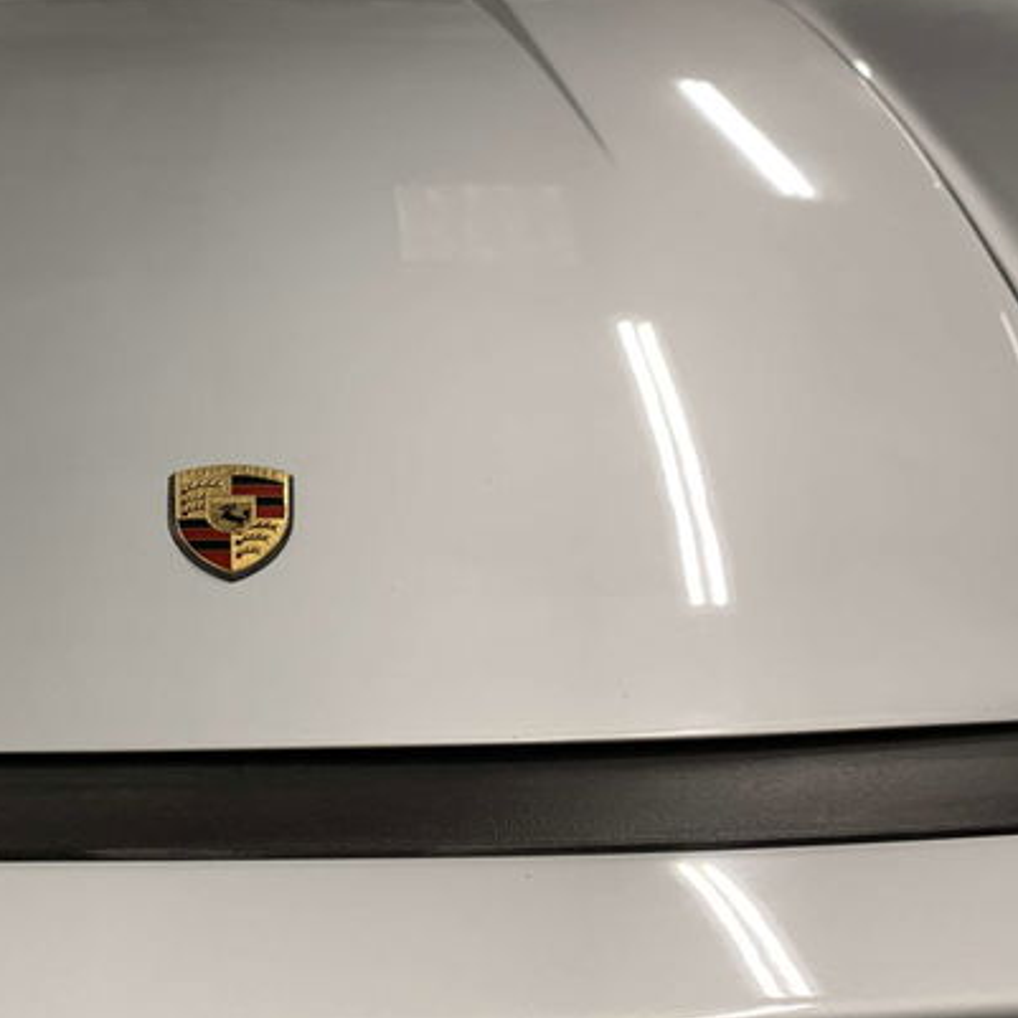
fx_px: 1464
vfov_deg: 38.3
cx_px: 228
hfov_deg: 37.2
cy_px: 434
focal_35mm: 44
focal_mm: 4.25
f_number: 1.8
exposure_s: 1/100
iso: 50
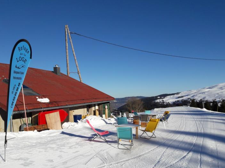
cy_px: 90
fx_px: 208
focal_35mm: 32
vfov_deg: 44.1
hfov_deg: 56.8
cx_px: 107
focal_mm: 3.7
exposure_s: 1/2994
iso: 40
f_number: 1.9
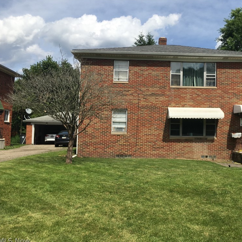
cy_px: 122
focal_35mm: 35
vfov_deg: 47.2
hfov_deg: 46.5
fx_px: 277
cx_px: 162
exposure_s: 1/2198
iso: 25
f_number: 2.2
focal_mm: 4.15
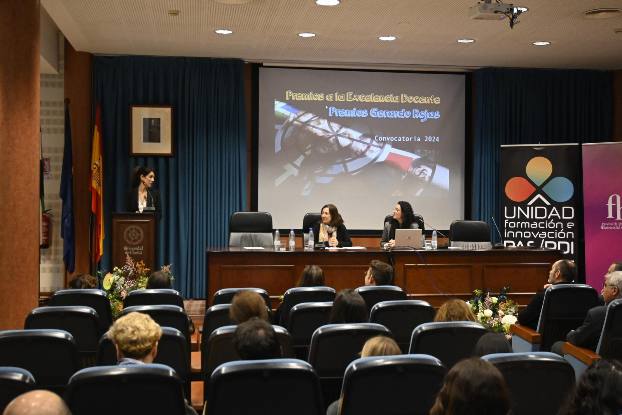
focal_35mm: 42
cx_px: 311
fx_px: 725
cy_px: 208
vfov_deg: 31.9
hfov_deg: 46.4
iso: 5000
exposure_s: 1/125
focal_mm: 28
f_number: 5
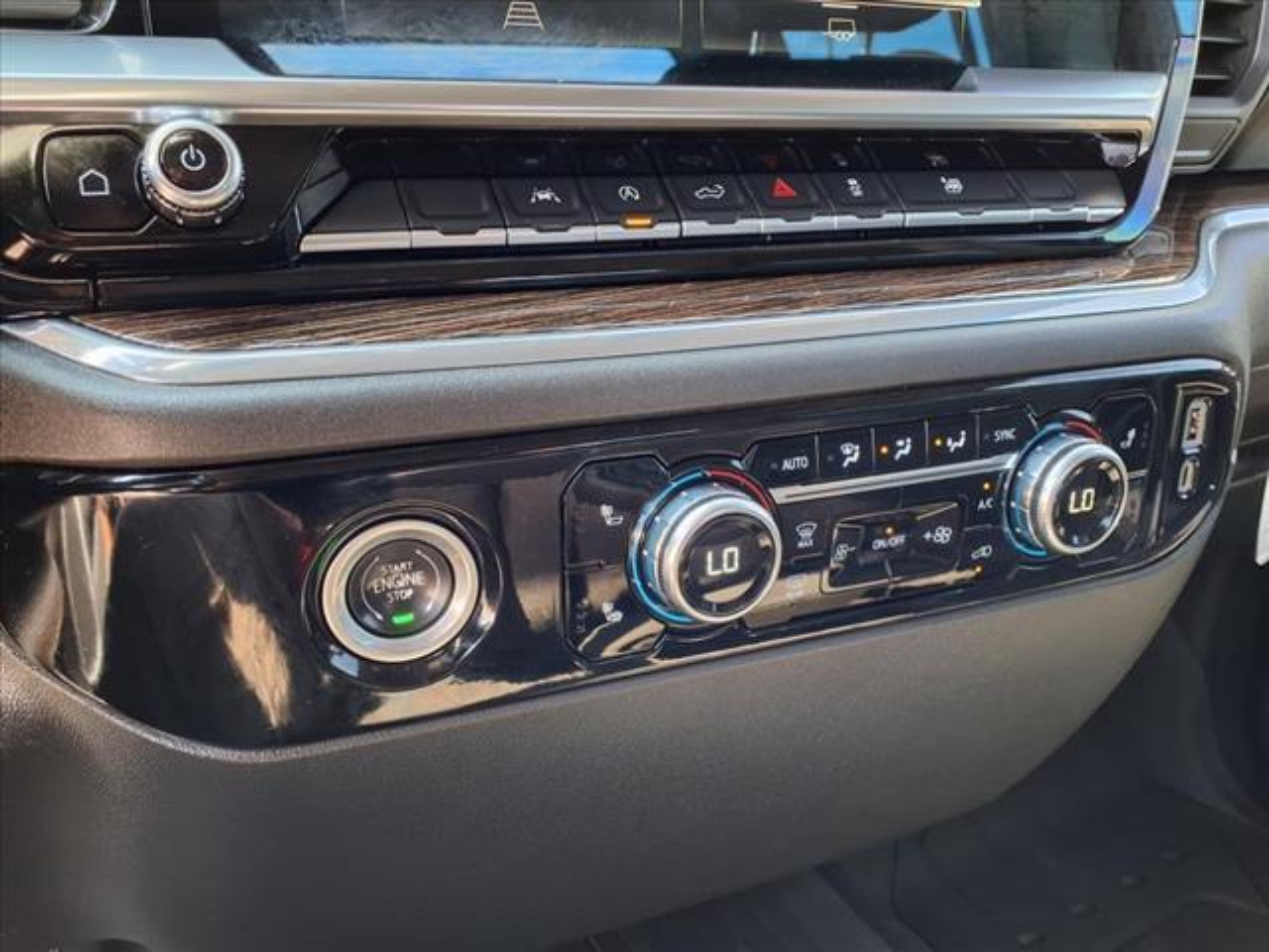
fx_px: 990
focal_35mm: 27
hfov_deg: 65.3
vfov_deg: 51.4
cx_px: 634
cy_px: 476
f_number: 1.9
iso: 160
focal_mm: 3.58
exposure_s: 1/40
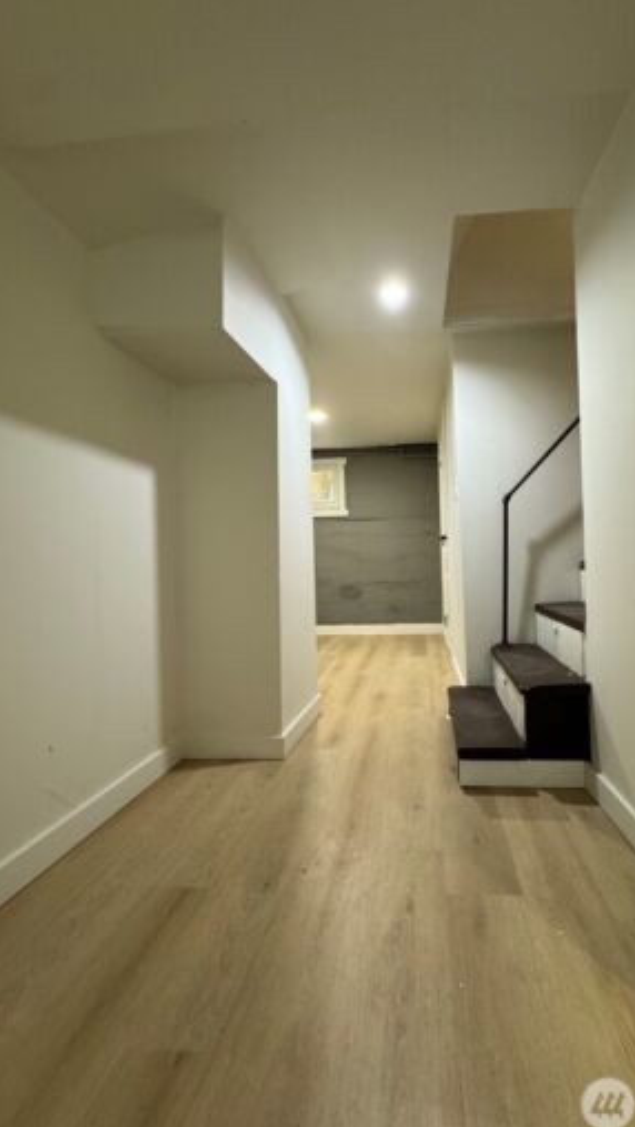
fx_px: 479
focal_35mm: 16
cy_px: 551
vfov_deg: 99.3
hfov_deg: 66.3
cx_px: 389
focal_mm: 2.22
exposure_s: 1/60
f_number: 2.2
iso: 250
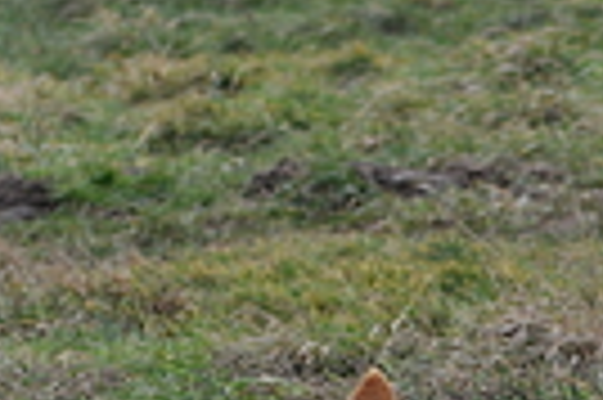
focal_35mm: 460
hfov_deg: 4.5
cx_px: 94
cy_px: 553
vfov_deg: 3.0
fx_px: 7696
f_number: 5.6
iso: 400
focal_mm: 92
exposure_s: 1/1000
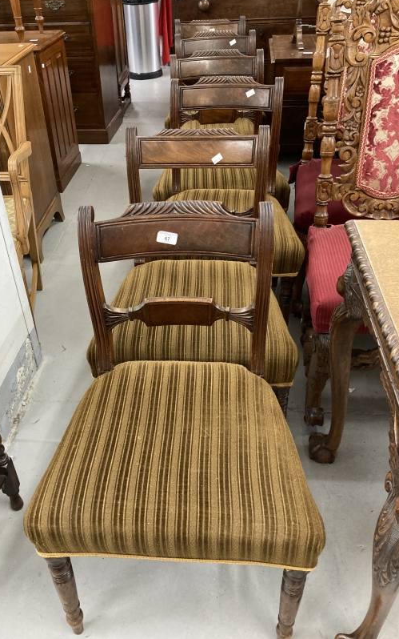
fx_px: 522
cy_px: 317
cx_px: 160
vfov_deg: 62.9
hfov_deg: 41.7
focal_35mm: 30
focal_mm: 3.99
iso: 250
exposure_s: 1/33
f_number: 1.8
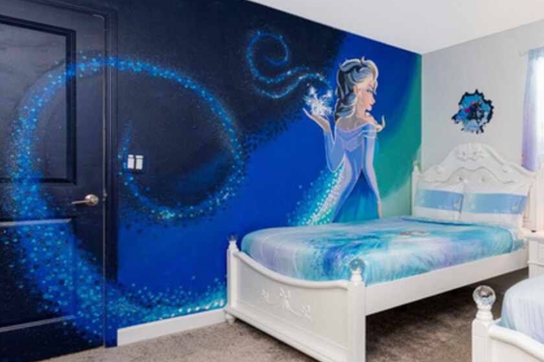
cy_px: 164
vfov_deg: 49.4
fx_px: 393
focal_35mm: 26
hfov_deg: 66.0
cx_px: 395
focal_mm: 17
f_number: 16
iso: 800
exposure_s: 1/6
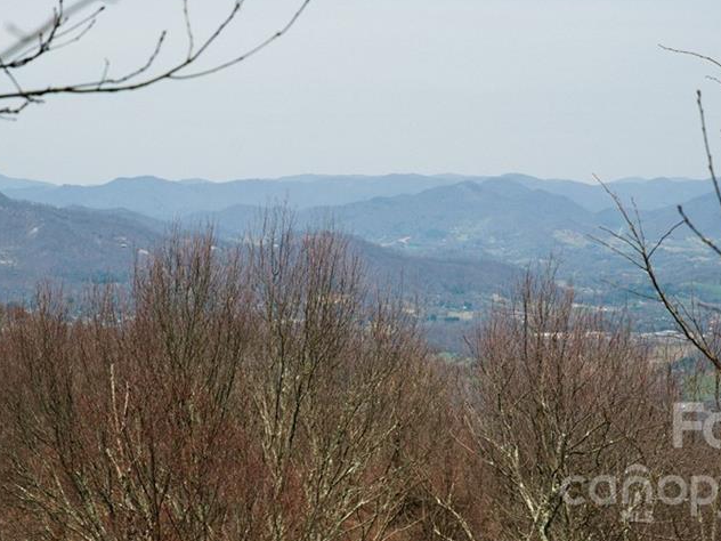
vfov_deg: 13.6
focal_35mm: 109
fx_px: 2270
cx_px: 318
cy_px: 180
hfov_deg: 18.0
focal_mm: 70
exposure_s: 1/1250
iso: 200
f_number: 7.1
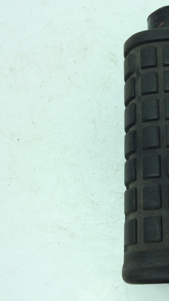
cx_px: 184
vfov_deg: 43.7
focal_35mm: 47
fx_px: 374
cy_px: 151
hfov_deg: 23.9
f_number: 2.4
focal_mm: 3.3
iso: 32
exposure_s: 1/420
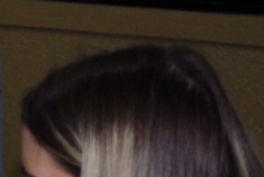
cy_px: 261
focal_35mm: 286
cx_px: -256
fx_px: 2099
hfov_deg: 7.0
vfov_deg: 4.8
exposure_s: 1/60
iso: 200
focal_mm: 36
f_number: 5.3
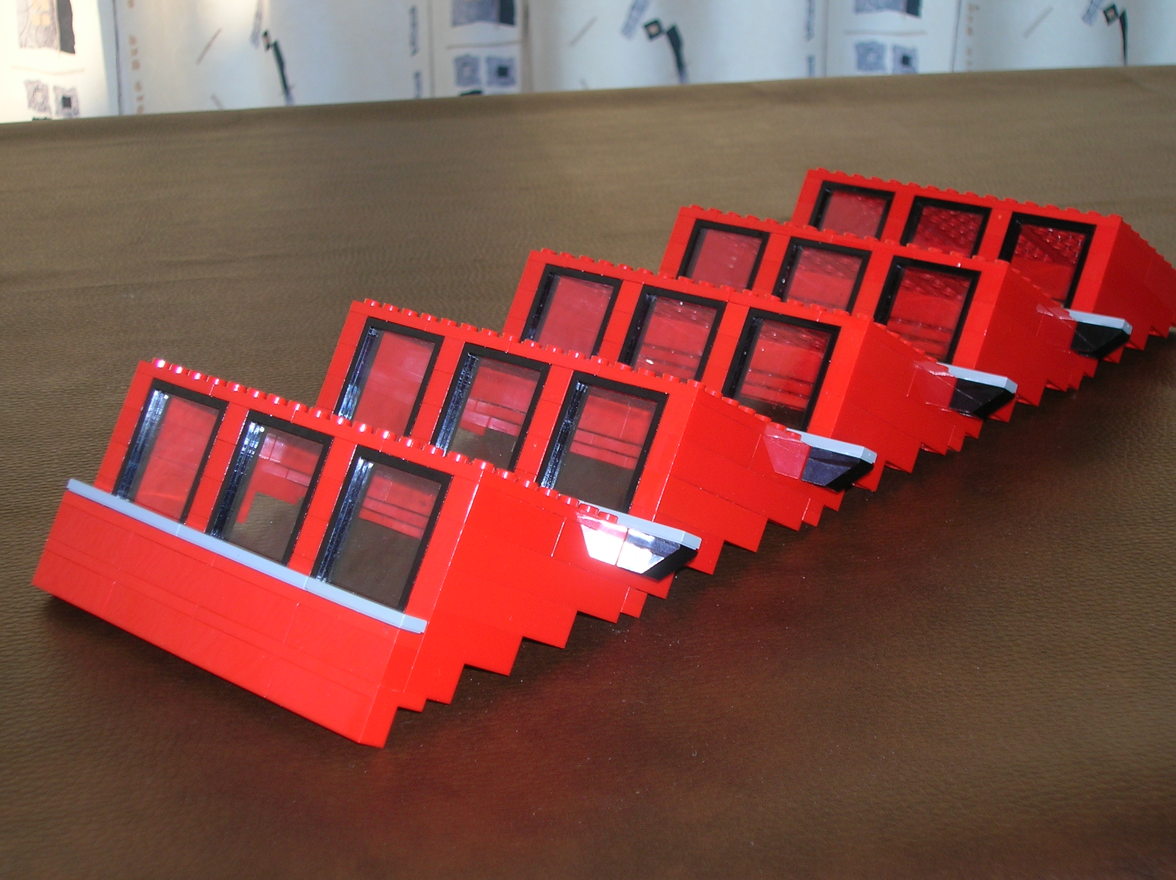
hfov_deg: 35.6
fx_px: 1833
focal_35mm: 54
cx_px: 588
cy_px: 440
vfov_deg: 27.0
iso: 50
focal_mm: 9
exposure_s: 1/60.1
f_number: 3.4
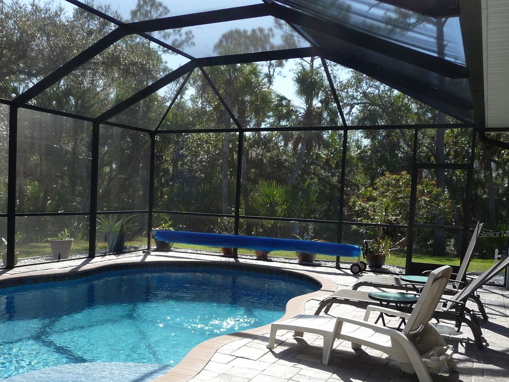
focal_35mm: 37
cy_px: 233
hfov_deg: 49.5
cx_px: 182
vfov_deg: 38.5
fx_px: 544
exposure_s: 1/500
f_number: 3.3
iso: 100
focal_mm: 4.7
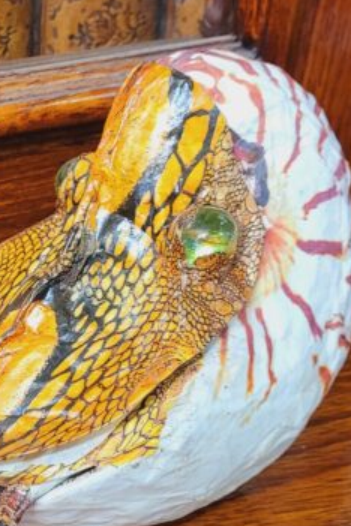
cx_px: -140
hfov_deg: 16.1
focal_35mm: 79
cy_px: 346
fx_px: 1155
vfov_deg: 25.6
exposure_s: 1/50
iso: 400
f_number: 1.8
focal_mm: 5.4
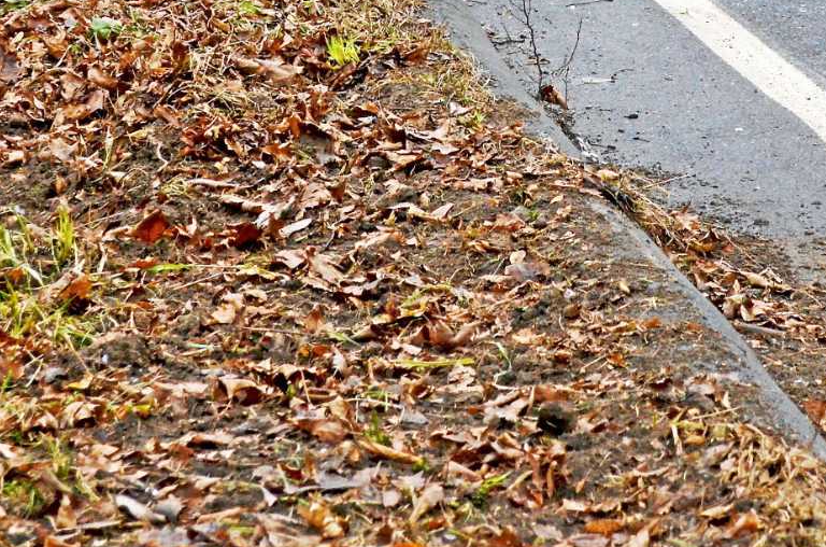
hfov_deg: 12.8
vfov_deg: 8.4
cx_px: 584
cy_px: -126
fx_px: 3662
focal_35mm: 160
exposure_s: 1/500
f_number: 5.3
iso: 320
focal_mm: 40
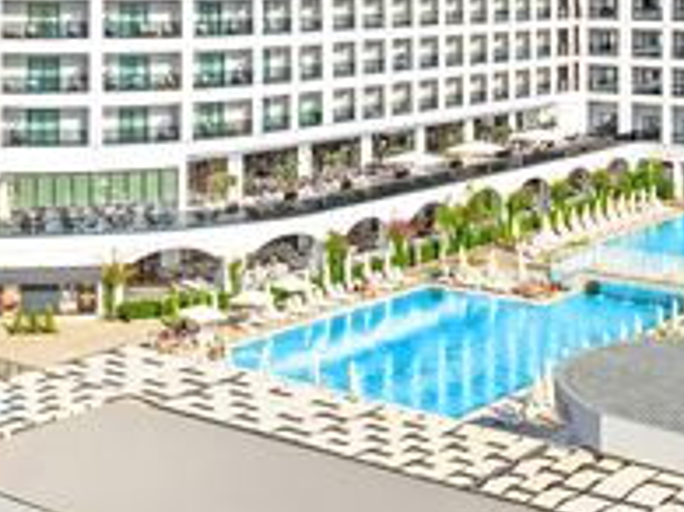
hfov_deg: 37.3
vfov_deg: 27.2
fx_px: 1007
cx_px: 268
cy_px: 23
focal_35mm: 51
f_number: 2.8
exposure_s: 1/500
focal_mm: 12.29
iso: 110
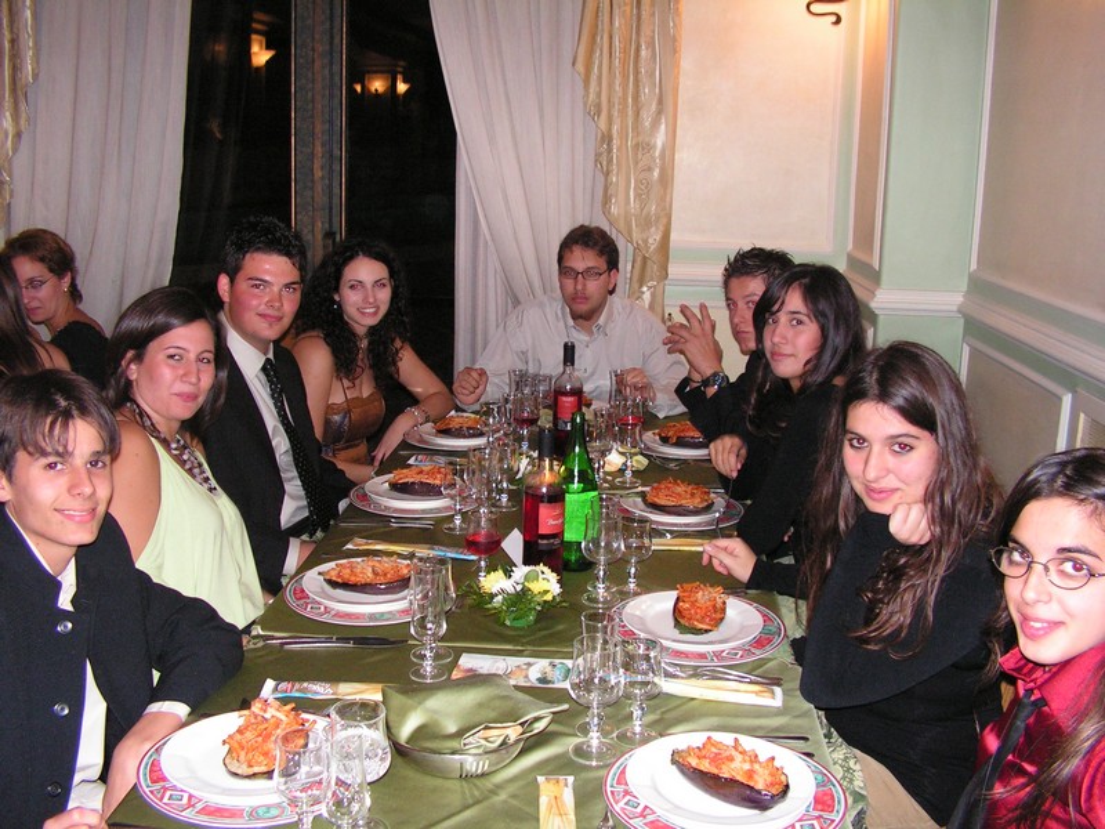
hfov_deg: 51.4
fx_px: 1149
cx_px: 552
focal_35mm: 36
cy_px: 414
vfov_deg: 39.7
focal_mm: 6
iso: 200
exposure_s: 1/40
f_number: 3.2
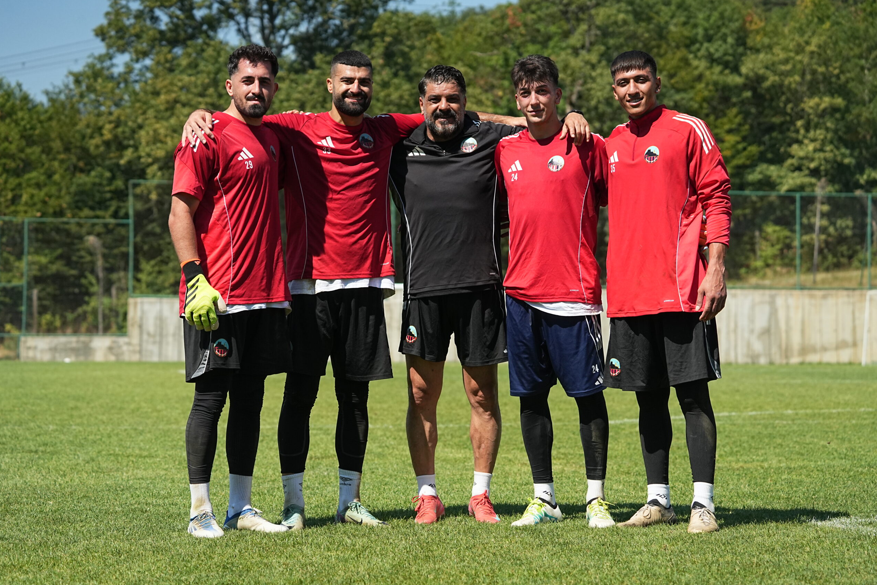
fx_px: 2801
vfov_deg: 11.9
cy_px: 293
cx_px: 441
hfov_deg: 17.8
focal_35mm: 115
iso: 1250
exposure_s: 1/8000
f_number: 5.6
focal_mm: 114
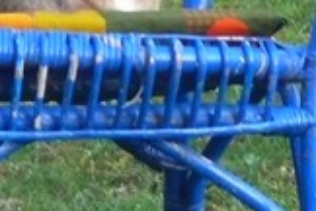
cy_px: -119
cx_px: -254
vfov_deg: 1.9
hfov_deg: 2.9
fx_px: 6258
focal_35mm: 713
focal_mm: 31.3
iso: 400
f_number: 3.6
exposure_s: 1/50
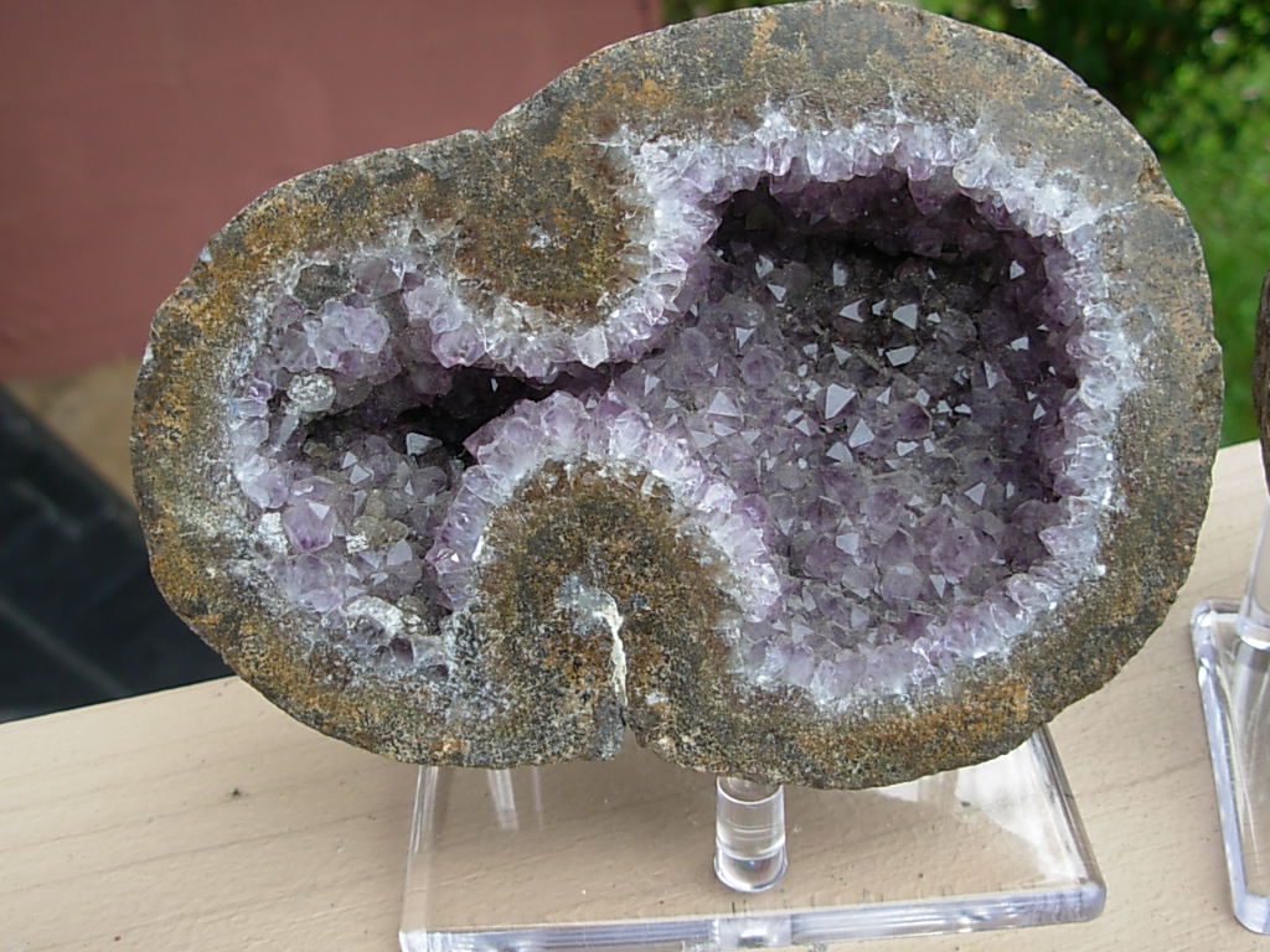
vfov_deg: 37.7
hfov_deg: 49.0
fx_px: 1394
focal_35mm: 38
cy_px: 476
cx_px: 635
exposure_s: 1/287
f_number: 2.9
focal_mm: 6.3
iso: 50
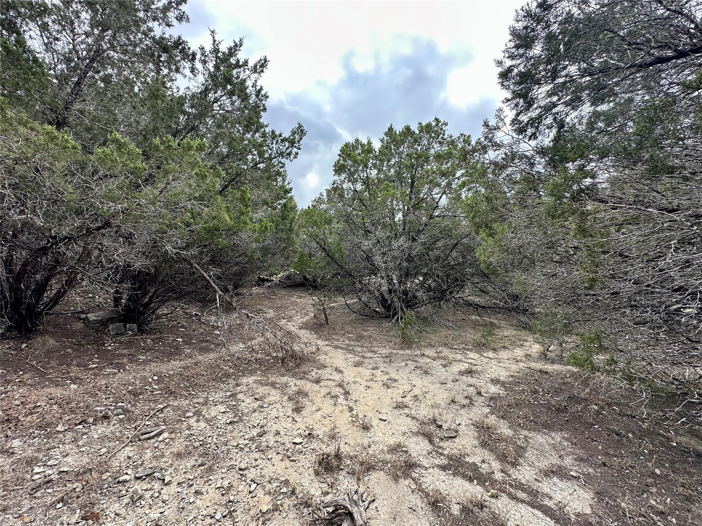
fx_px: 284
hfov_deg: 102.1
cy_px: 263
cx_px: 351
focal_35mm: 14
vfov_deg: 85.7
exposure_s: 1/433
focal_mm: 2.22
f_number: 2.2
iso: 40
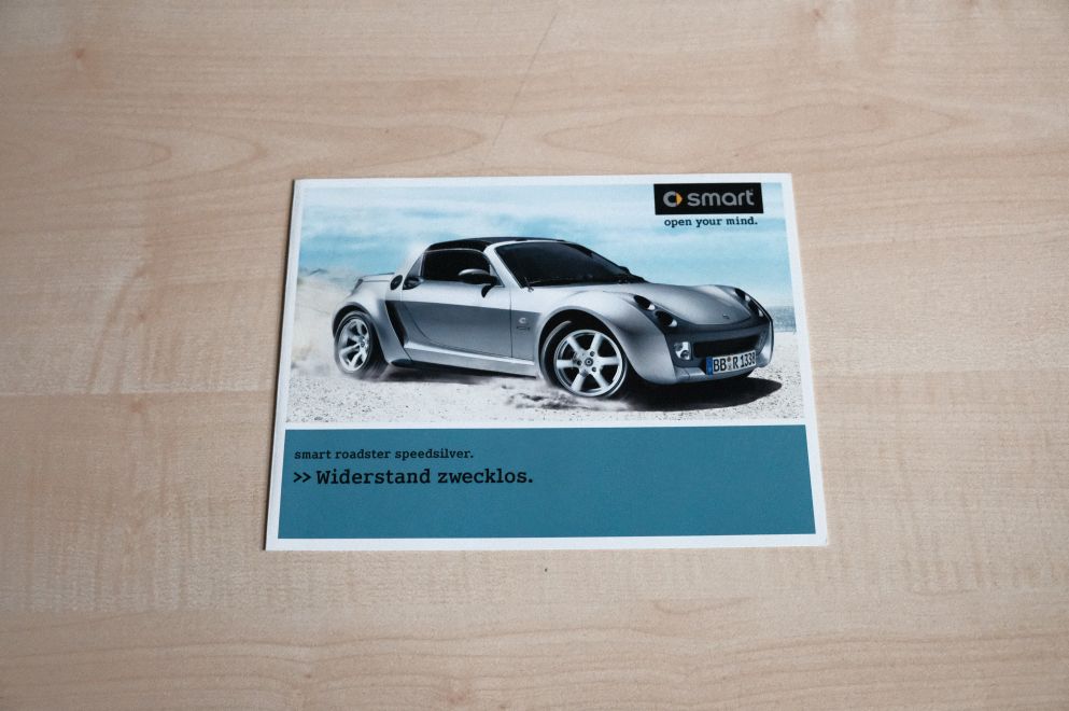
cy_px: 356
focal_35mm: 36
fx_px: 1068
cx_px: 534
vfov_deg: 36.8
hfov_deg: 53.2
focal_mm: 24.3
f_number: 4
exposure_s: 1/950
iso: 6400
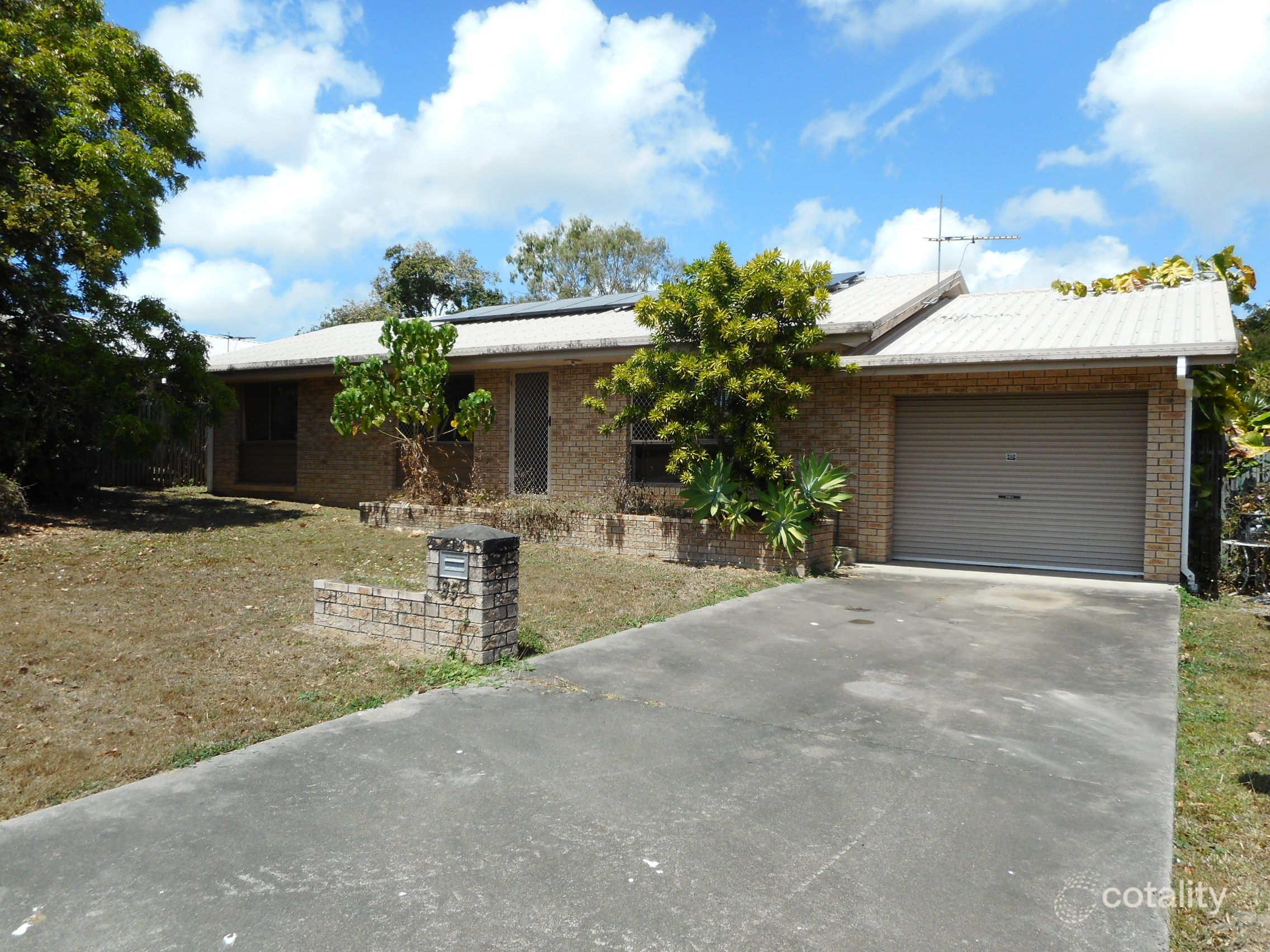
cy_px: 476
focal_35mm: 25
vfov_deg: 54.9
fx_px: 917
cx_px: 635
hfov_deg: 69.4
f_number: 3.7
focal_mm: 4.5
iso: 80
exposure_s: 1/640
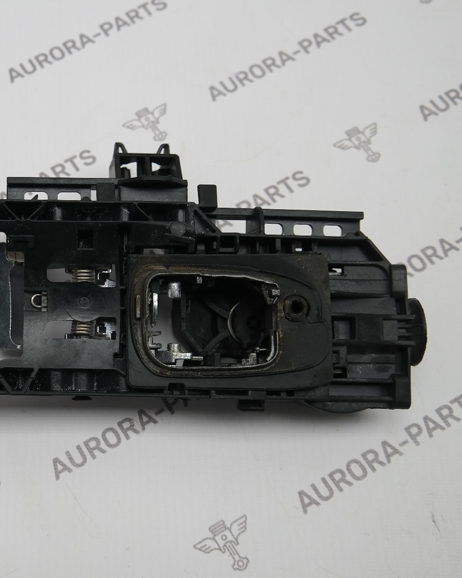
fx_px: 889
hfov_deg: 27.7
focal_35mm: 52
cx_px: 18
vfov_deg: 36.0
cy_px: 286
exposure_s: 1/100
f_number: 4
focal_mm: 24
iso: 200
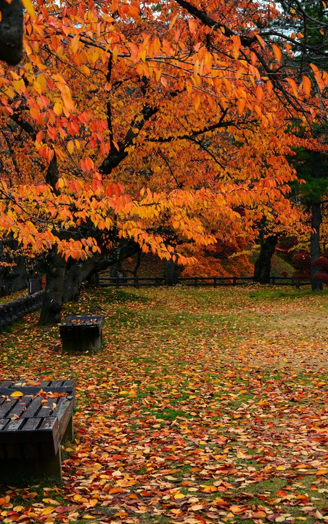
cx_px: 152
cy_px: 261
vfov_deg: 26.8
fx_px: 1100
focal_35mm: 77
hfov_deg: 17.0
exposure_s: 1/320
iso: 800
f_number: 9
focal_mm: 75
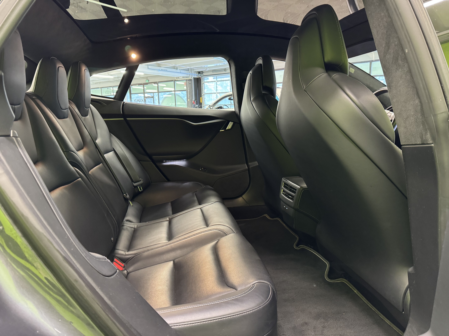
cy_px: 168
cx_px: 224
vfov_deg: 56.8
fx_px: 311
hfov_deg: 71.6
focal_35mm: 24
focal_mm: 6.76
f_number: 1.78
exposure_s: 1/33
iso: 640
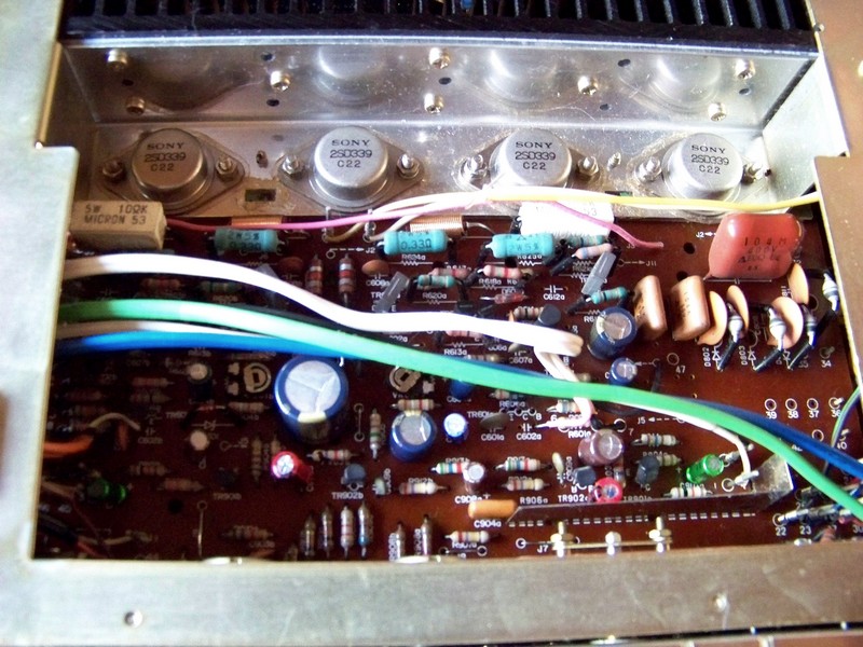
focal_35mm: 36
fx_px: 898
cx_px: 432
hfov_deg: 51.4
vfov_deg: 39.7
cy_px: 324
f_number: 2.8
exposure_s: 1/30
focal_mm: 5.85
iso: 640
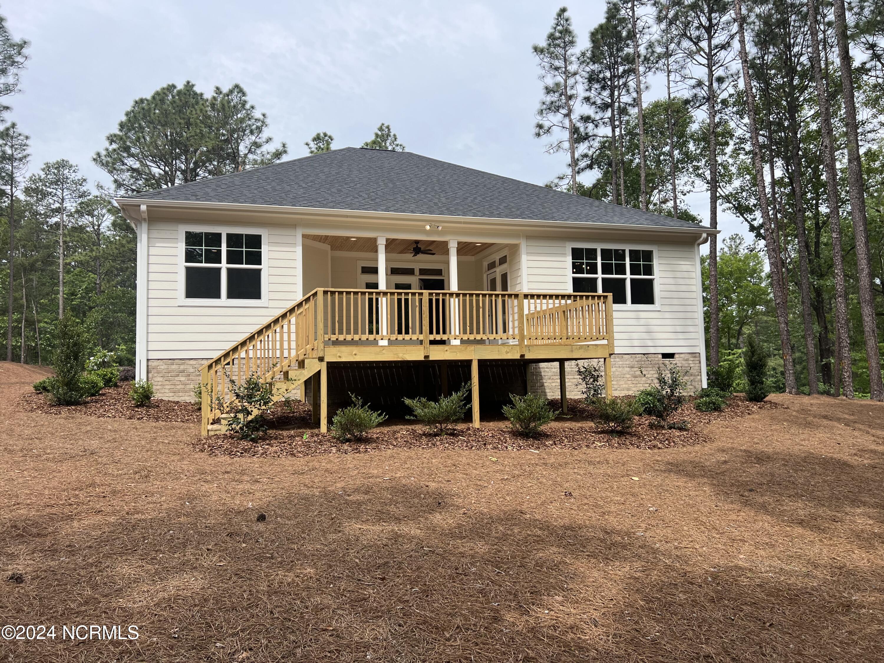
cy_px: 332
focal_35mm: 26
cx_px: 442
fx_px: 664
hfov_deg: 67.3
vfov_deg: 53.1
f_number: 1.5
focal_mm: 5.7
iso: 50
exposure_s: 1/2632
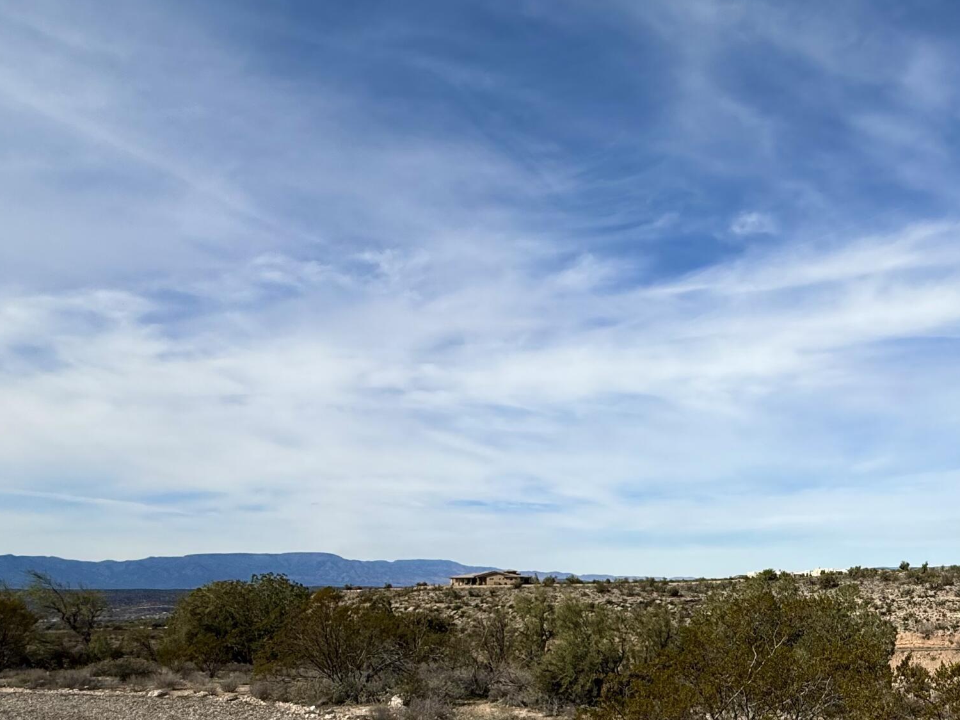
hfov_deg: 58.5
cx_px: 769
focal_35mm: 28
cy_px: 591
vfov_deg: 46.7
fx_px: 777
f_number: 2.2
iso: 50
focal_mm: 2.22
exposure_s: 1/3125
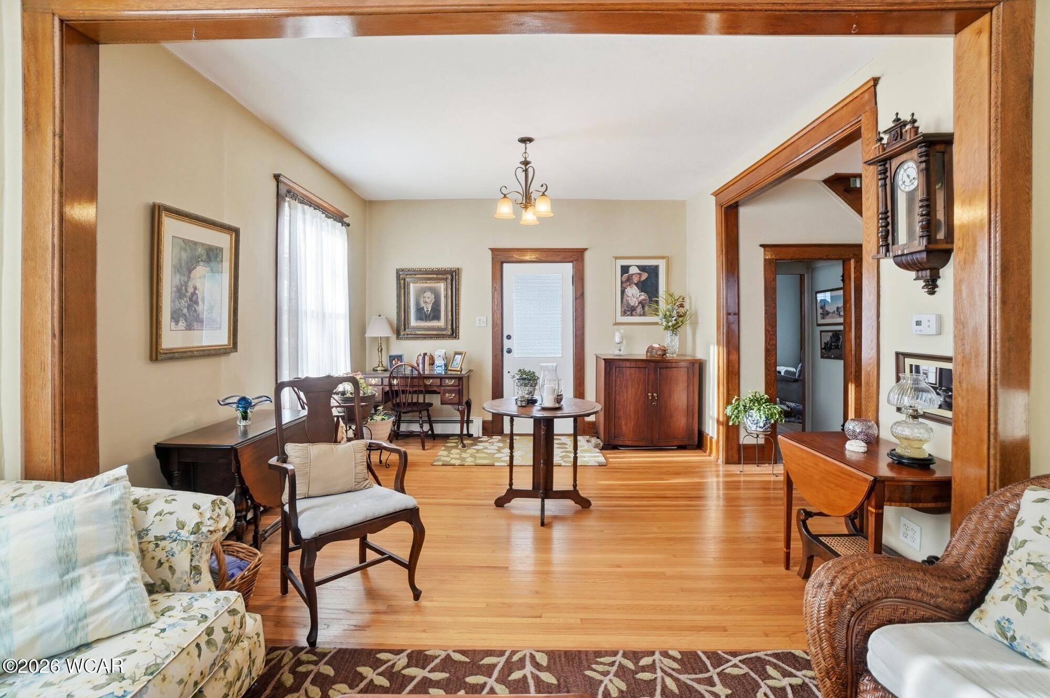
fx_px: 437
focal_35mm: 15
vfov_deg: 77.2
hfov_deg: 100.4
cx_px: 525
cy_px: 349
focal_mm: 10
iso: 125
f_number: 8
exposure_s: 1/160
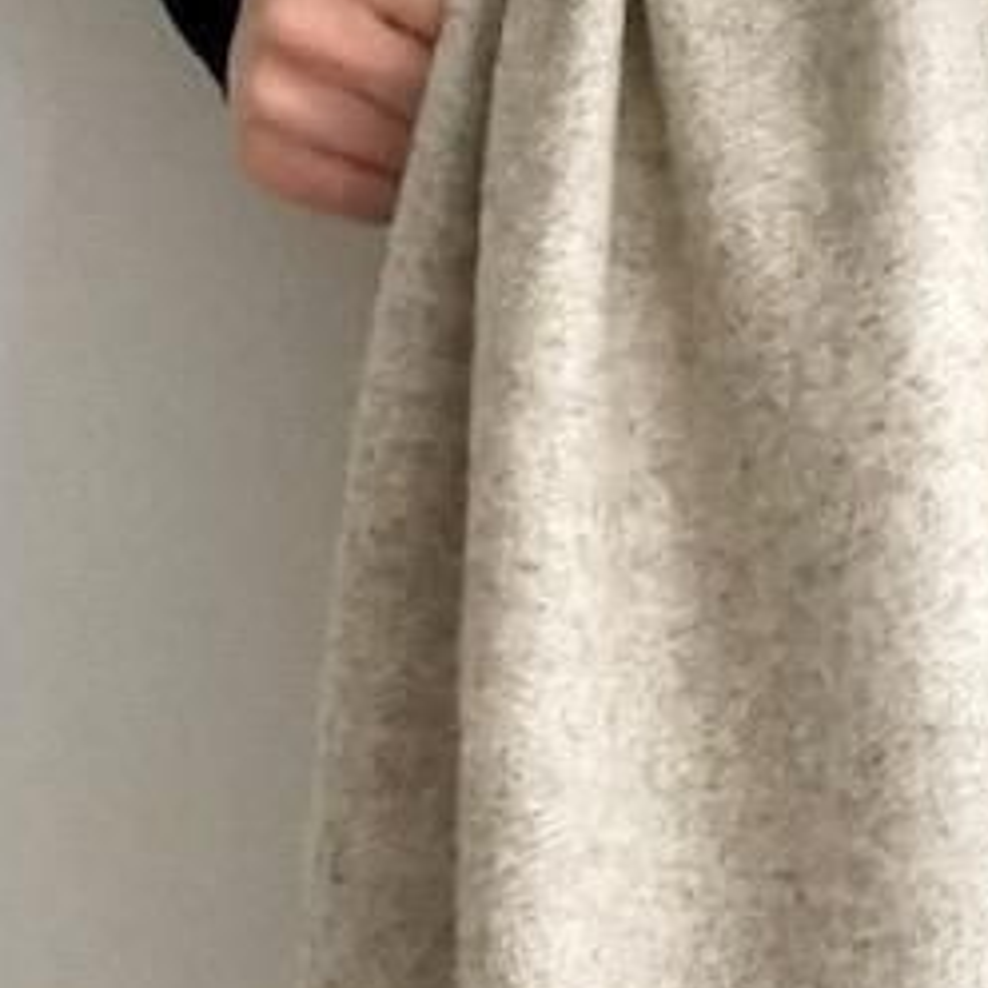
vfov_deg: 5.7
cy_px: 1060
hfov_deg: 5.7
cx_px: 1139
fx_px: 9946
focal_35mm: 308
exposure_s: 1/160
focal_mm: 50
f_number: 4.5
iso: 2000
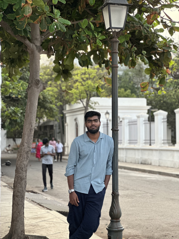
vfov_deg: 25.3
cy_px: 120
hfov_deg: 19.1
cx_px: 90
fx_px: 531
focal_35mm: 77
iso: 250
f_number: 2.8
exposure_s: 1/104
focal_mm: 9
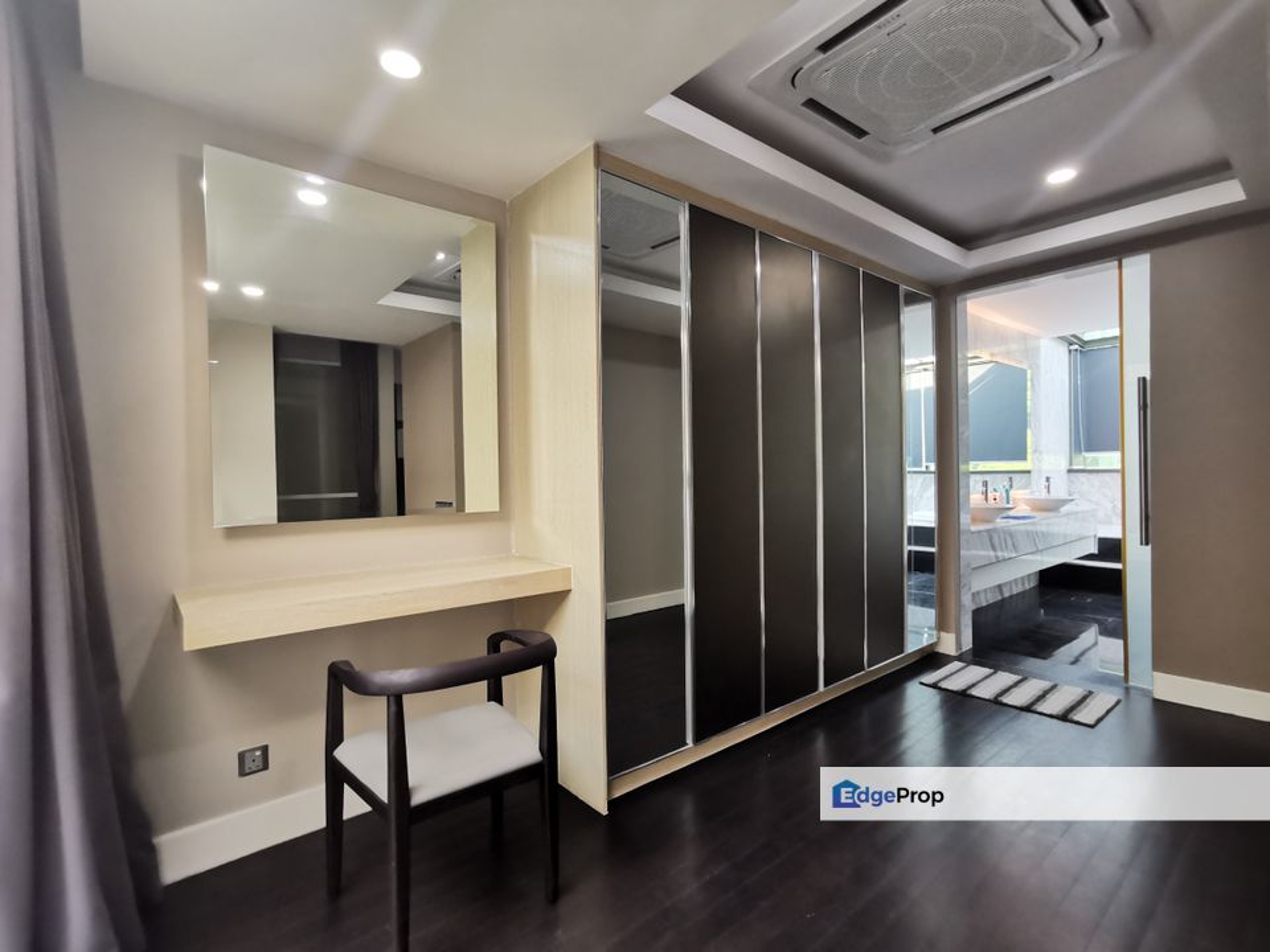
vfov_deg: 74.7
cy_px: 476
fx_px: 624
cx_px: 635
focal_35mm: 17
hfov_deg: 91.0
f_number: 2.2
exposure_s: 1/50
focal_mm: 2.26
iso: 100
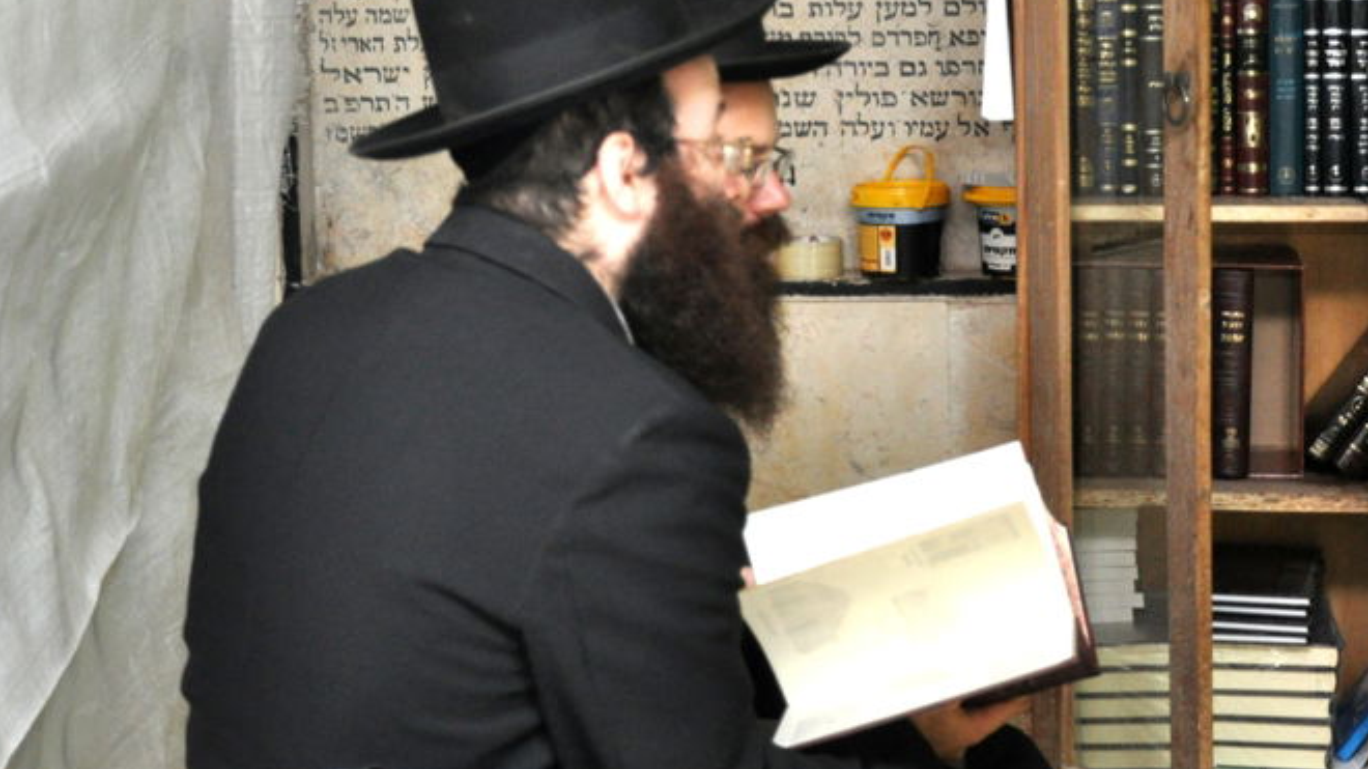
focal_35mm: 78
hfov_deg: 27.1
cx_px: 839
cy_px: 65
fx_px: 2829
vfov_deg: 15.3
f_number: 4.2
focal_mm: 32
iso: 800
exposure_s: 1/60
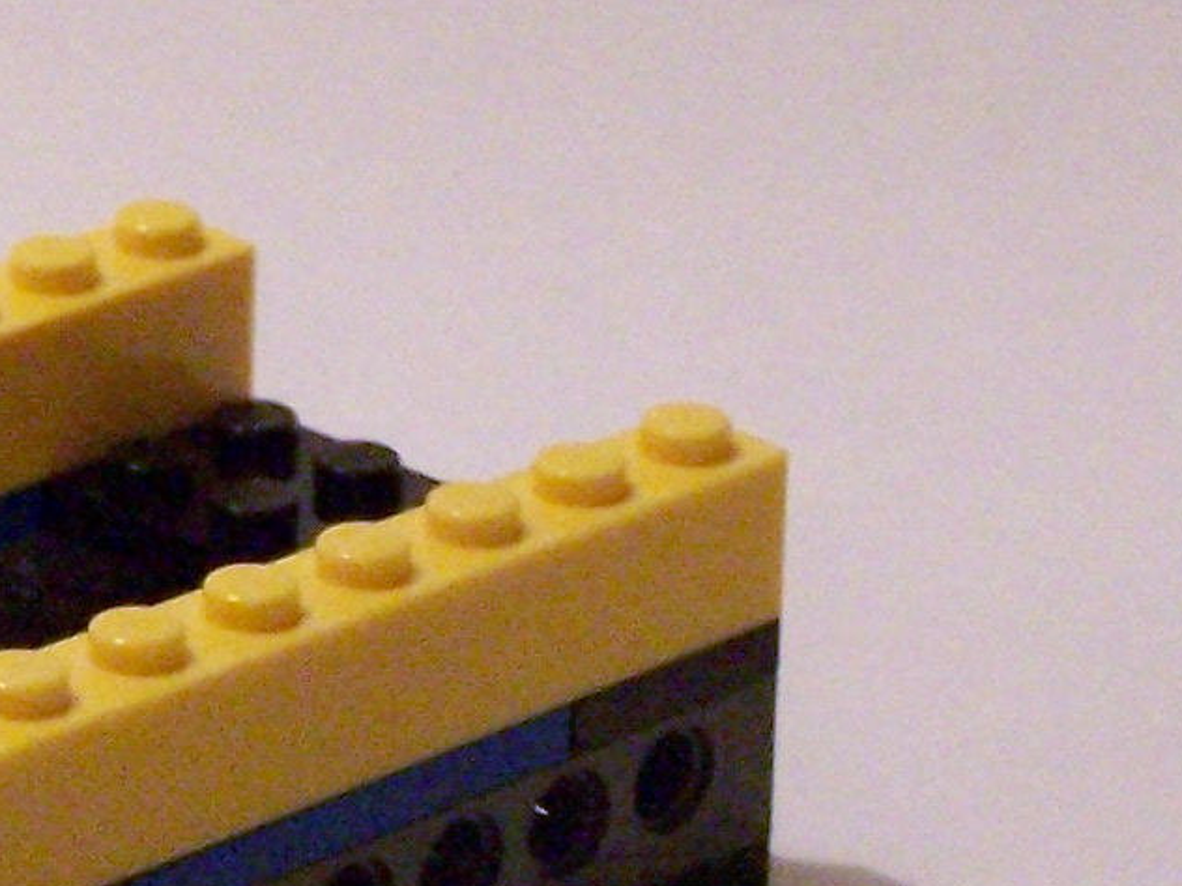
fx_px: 9322
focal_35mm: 273
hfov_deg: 7.2
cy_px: 727
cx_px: -527
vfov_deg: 5.4
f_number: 3.2
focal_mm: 11.1
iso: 400
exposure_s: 1/20
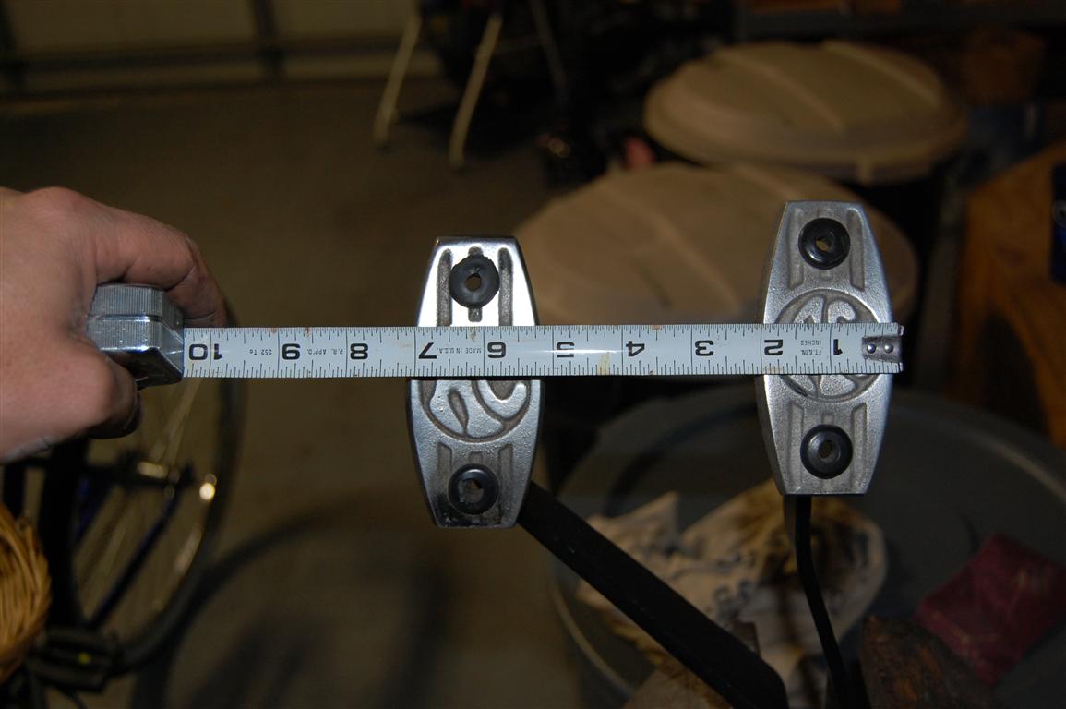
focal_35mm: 39
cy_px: 354
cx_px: 533
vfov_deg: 34.1
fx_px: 1154
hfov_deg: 49.6
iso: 400
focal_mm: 26
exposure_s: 1/60
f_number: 4.2
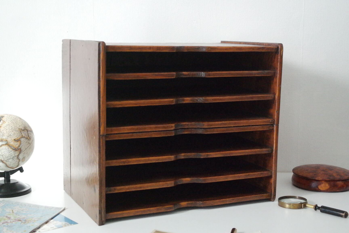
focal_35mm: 58
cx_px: 174
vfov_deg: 23.4
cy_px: 116
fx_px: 562
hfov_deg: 34.5
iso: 6400
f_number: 5.6
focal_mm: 38
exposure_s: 1/50
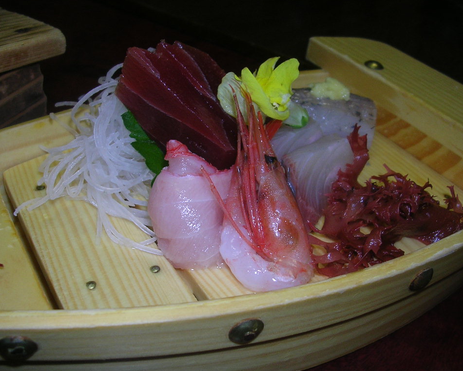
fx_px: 548
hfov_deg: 45.8
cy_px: 185
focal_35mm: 40
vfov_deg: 37.3
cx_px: 226
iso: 50
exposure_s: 1/60.1
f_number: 2.8
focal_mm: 5.8
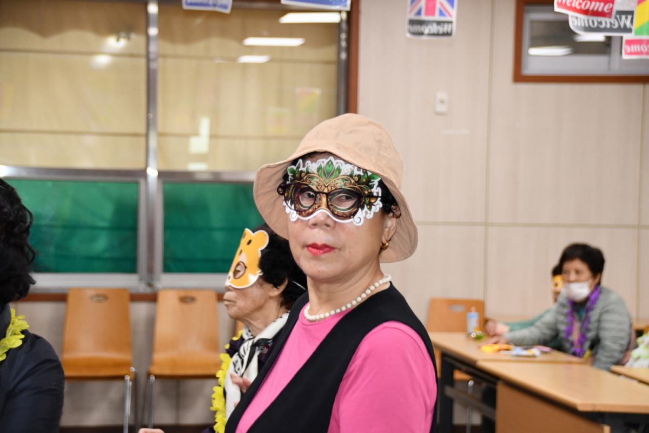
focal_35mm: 112
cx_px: 324
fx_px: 2019
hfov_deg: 18.3
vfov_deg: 12.2
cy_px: 216
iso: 2000
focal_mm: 75
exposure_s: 1/60
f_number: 5.3
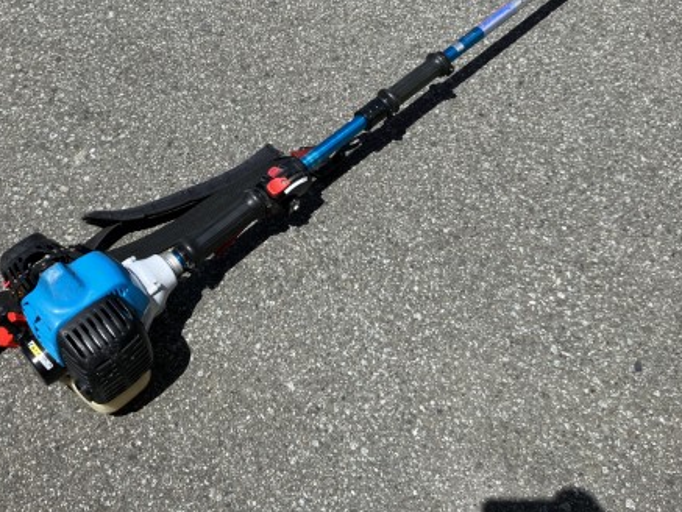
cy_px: 147
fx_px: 808
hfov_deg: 45.7
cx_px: 317
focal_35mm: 41
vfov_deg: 34.6
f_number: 1.8
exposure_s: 1/2315
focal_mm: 3.99
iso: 32
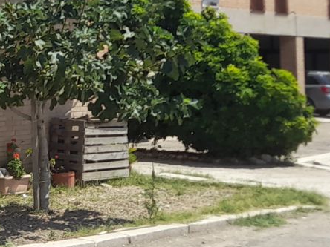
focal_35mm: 108
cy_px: -19
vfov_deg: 13.5
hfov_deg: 17.3
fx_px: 1030
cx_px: -78
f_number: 2
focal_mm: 4.6
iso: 20
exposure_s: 1/649
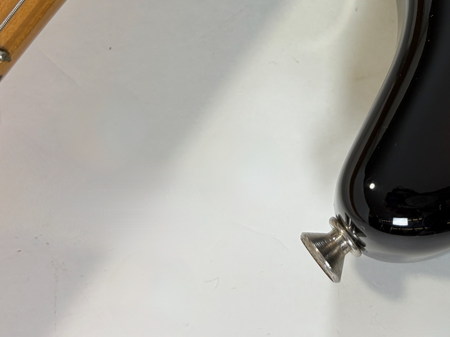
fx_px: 897
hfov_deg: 27.7
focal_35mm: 69
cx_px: 346
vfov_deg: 20.6
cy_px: -5
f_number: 1.6
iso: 125
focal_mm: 5.96
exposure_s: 1/50
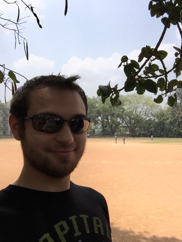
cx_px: 91
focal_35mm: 31
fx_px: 217
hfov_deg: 45.4
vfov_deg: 58.4
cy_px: 121
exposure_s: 1/821
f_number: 2.2
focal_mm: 2.65
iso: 32
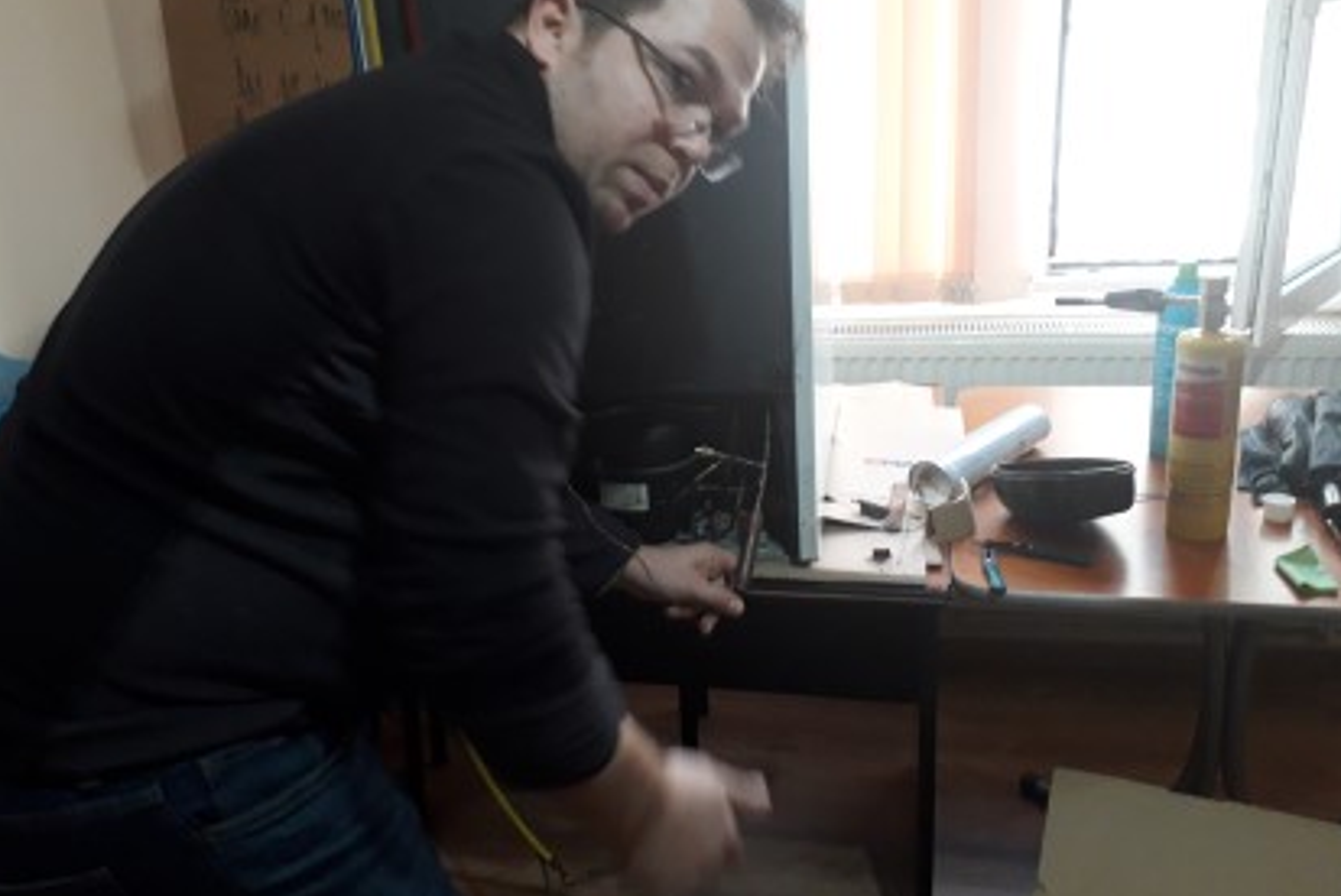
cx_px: 661
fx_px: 1081
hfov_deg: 63.6
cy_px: 399
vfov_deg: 45.0
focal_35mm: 29
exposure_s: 1/33
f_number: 1.9
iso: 200
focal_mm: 3.6
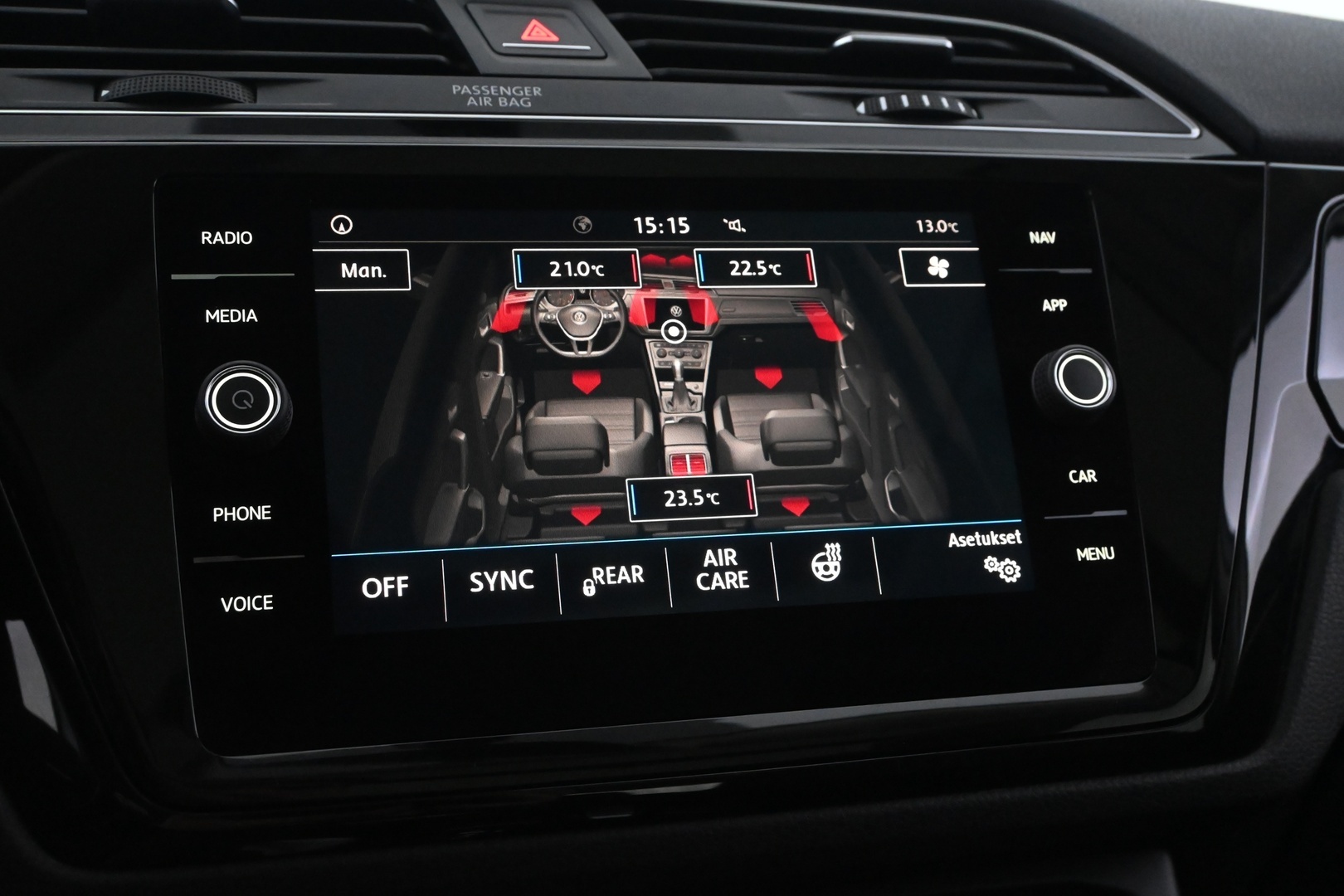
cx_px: 672
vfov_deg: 35.5
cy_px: 448
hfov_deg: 51.3
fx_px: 1400
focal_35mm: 38
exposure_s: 1/50
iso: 6400
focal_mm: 25
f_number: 5.6
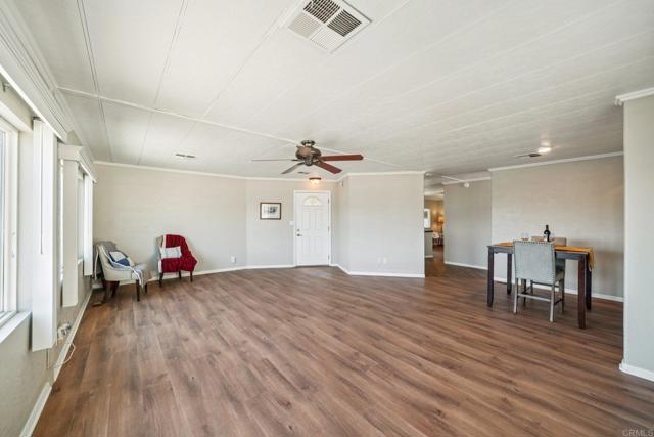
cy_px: 218
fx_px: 236
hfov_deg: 108.3
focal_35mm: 13
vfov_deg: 85.5
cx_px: 327
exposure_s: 1/30
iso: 400
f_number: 9
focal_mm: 13
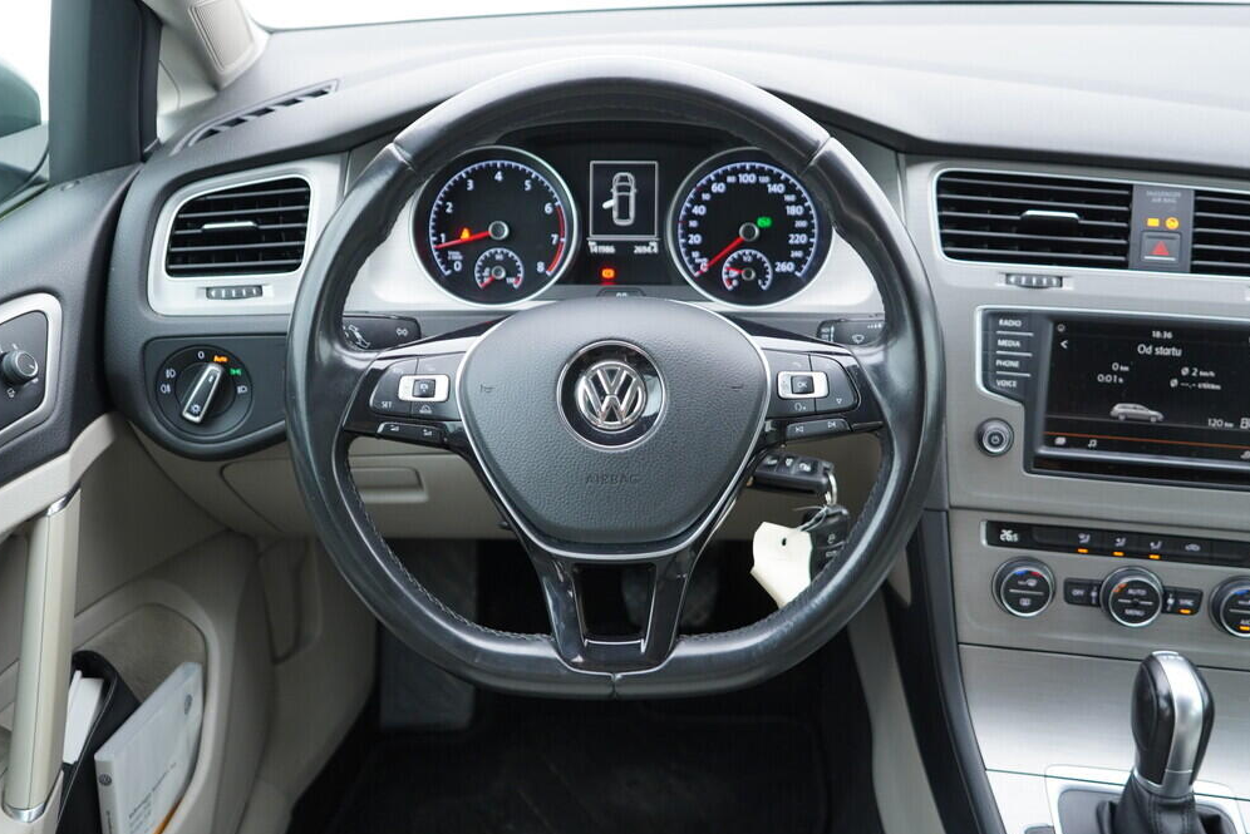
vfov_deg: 36.0
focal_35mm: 37
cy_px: 418
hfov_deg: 51.9
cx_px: 626
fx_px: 1285
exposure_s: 1/40
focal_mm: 24
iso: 320
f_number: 2.8
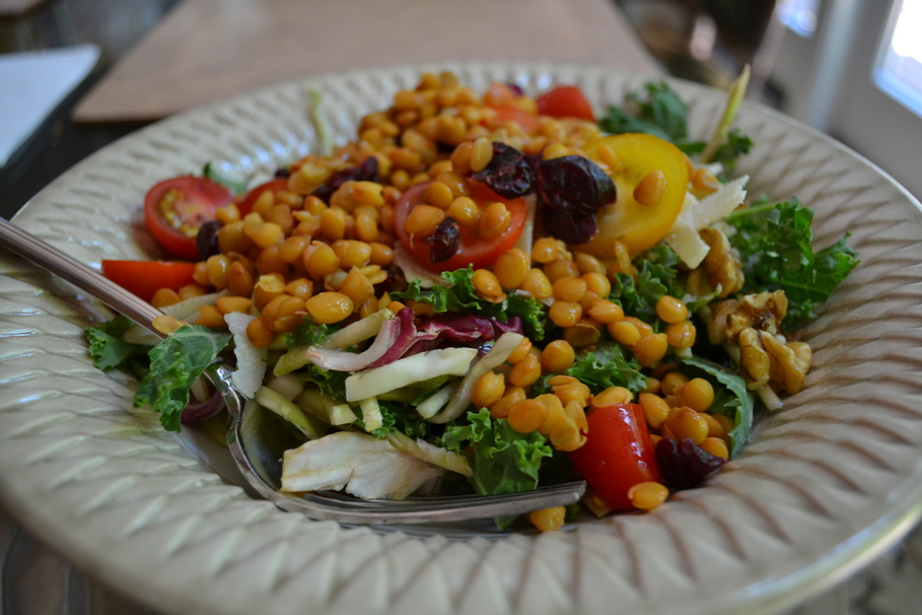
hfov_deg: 61.9
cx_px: 461
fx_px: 768
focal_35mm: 30
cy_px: 308
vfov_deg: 43.6
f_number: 3.8
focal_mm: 20
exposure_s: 1/60
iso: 900
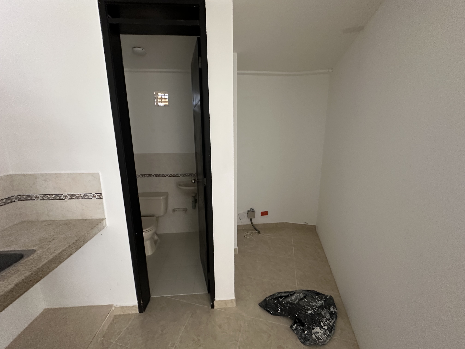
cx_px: 232
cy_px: 174
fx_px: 188
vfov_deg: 85.7
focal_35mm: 14
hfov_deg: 102.1
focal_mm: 2.22
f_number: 2.2
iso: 500
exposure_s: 1/60
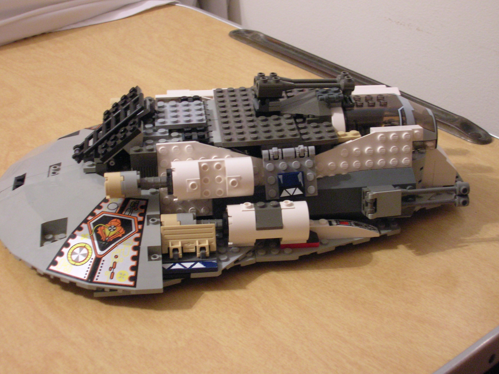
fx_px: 835
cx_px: 250
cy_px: 187
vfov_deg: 25.2
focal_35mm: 58
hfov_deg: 33.3
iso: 200
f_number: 3.5
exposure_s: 1/1.6
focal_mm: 9.7
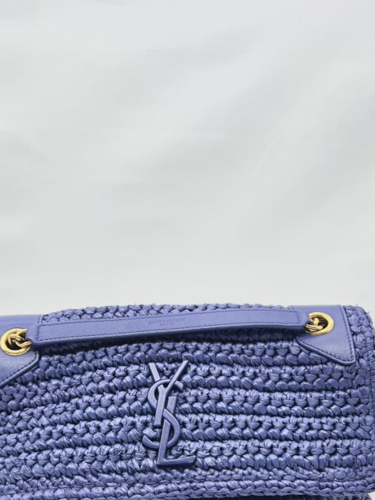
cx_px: 172
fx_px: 607
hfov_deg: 34.3
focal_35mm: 42
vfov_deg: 43.2
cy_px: 383
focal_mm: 5.7
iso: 40
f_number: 1.5
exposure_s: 1/100
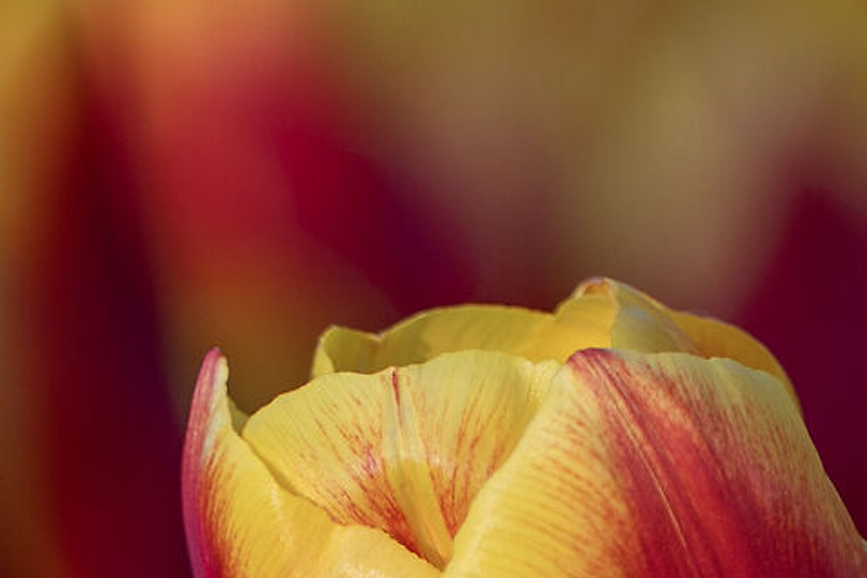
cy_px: 1236
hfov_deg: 2.6
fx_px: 19085
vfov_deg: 1.7
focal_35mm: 793
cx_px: 396
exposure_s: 1/100
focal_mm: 105
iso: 100
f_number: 4.5
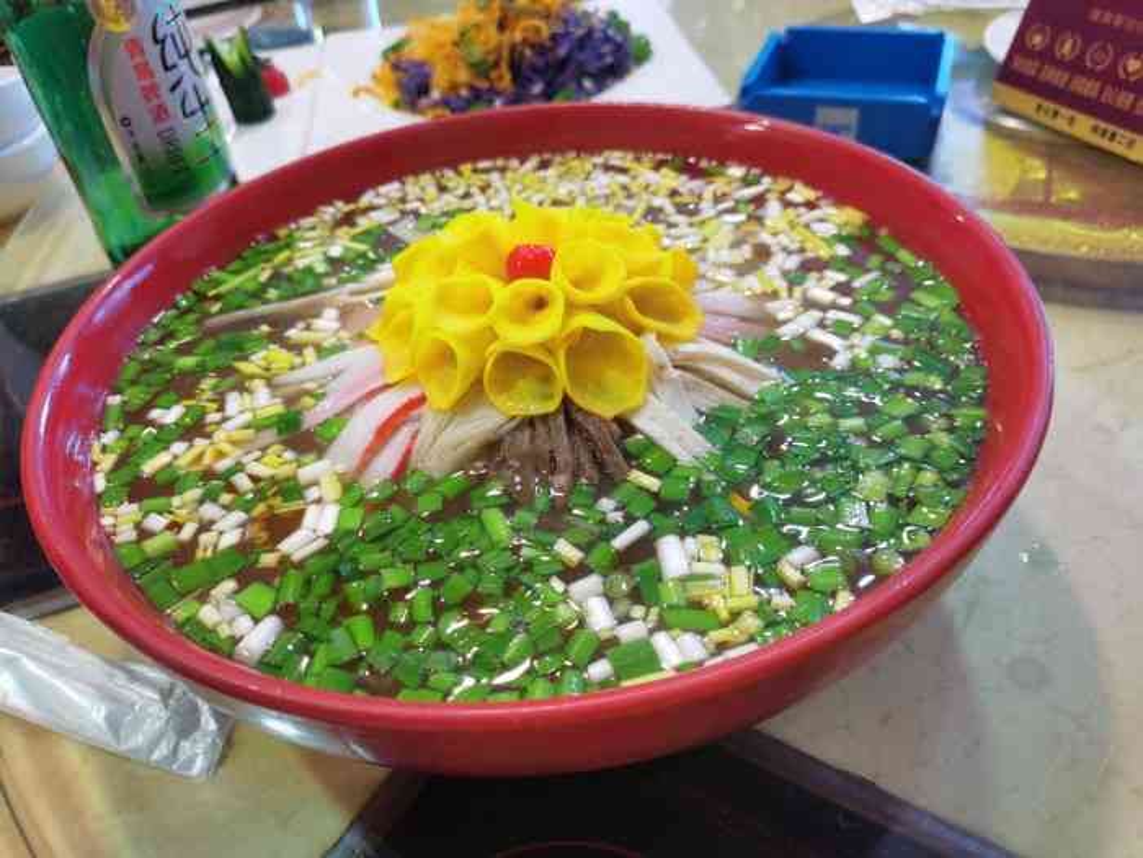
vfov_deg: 51.4
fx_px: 892
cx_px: 572
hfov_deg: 65.3
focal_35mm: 27
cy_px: 429
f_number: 1.8
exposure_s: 1/50
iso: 125
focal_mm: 5.58
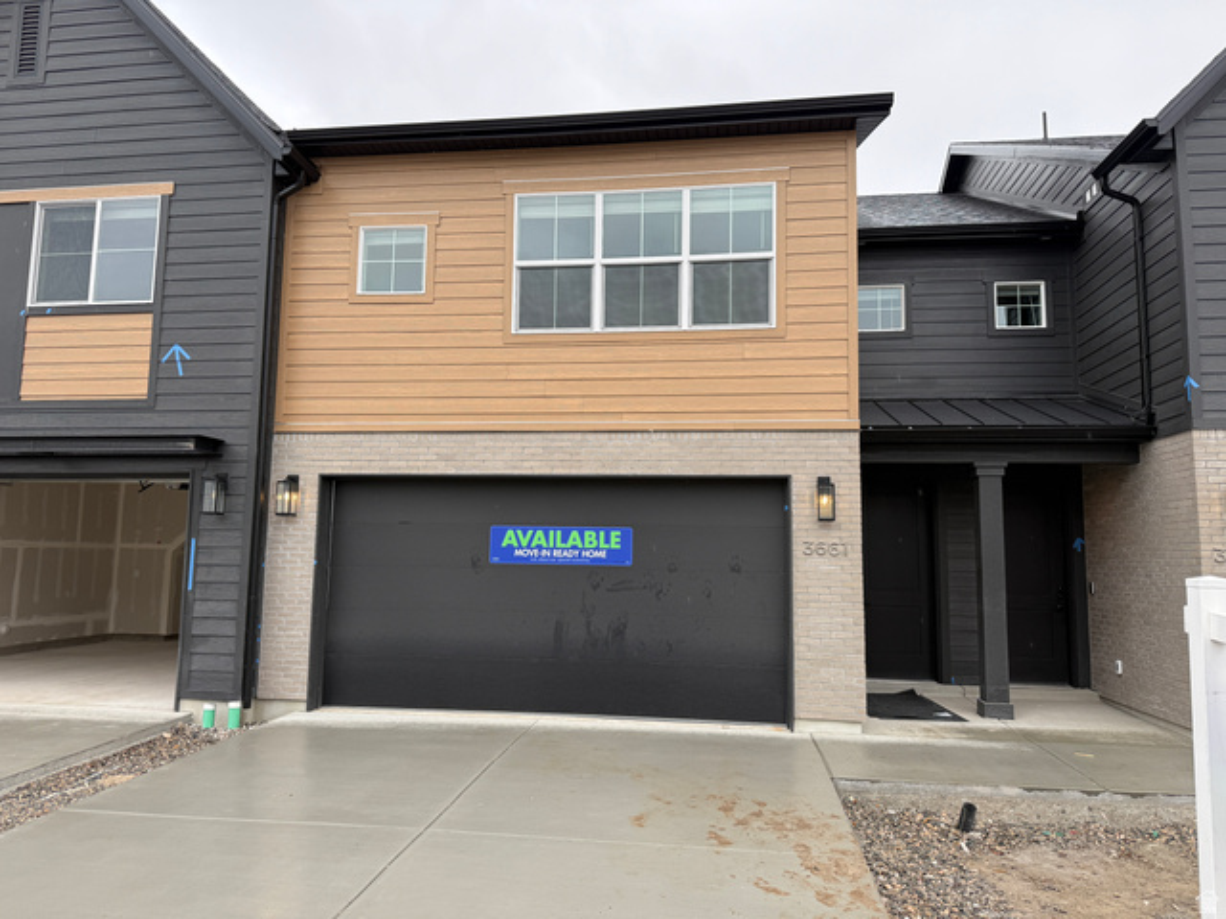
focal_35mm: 24
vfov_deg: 56.8
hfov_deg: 71.6
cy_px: 460
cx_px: 613
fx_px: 850
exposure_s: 1/627
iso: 100
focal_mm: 6.76
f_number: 1.78
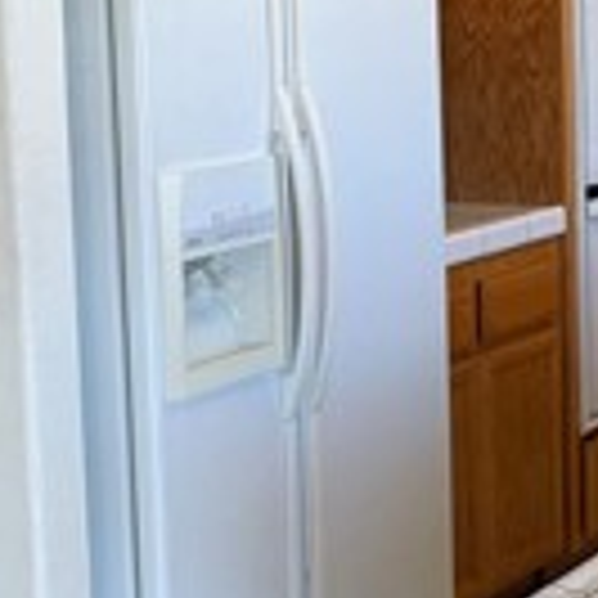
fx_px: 2169
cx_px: 1030
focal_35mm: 111
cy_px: 202
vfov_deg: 15.7
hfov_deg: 14.1
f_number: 1.6
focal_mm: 5.96
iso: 80
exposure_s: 1/120
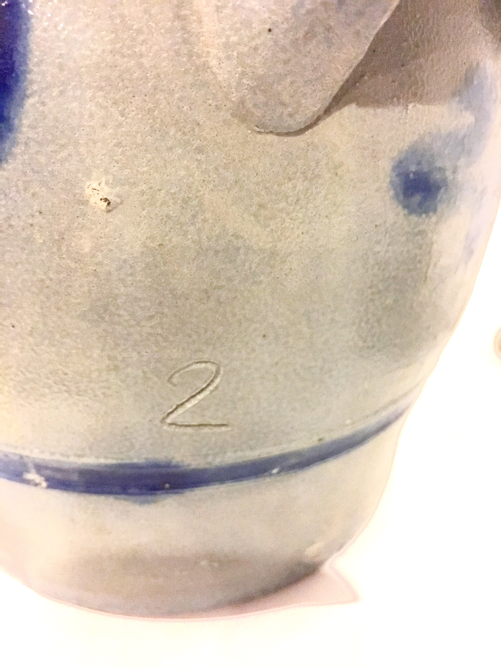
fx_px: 560
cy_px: 334
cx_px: 250
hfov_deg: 48.2
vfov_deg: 61.7
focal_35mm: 29
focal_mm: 4.15
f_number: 2.2
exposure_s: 1/15
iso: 320
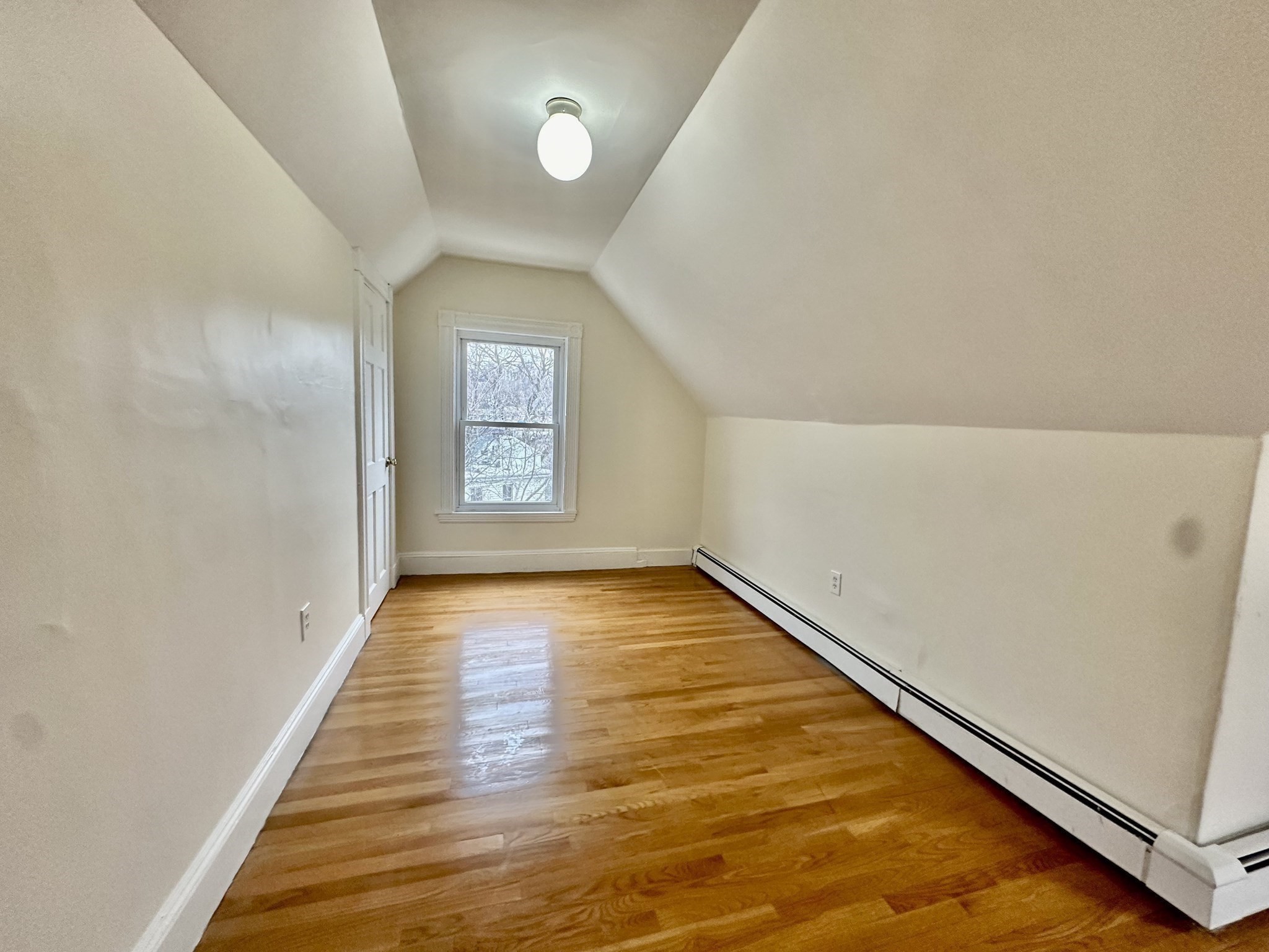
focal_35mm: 14
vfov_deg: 85.7
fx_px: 513
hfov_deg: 102.1
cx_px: 634
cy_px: 476
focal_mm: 2.22
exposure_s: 1/120
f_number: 2.2
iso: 250
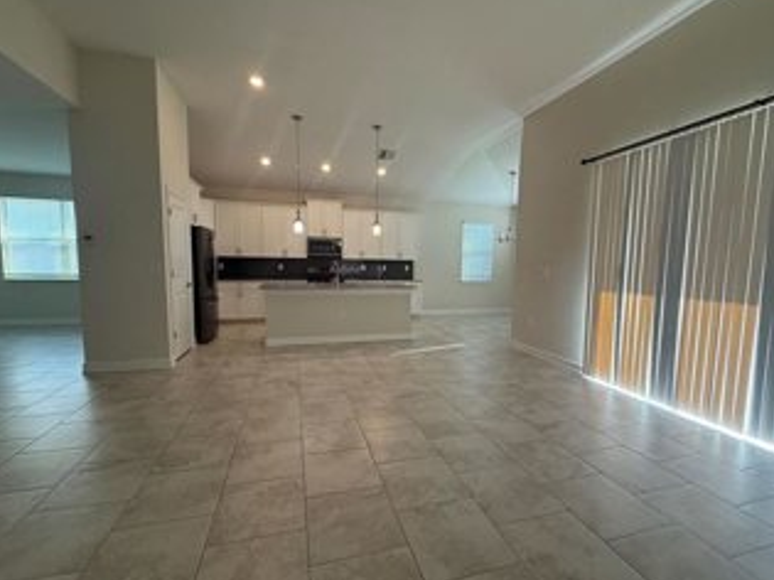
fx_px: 358
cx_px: 396
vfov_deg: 78.0
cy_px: 300
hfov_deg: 94.5
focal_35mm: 16
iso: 160
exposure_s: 1/120
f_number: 2.2
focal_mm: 2.22
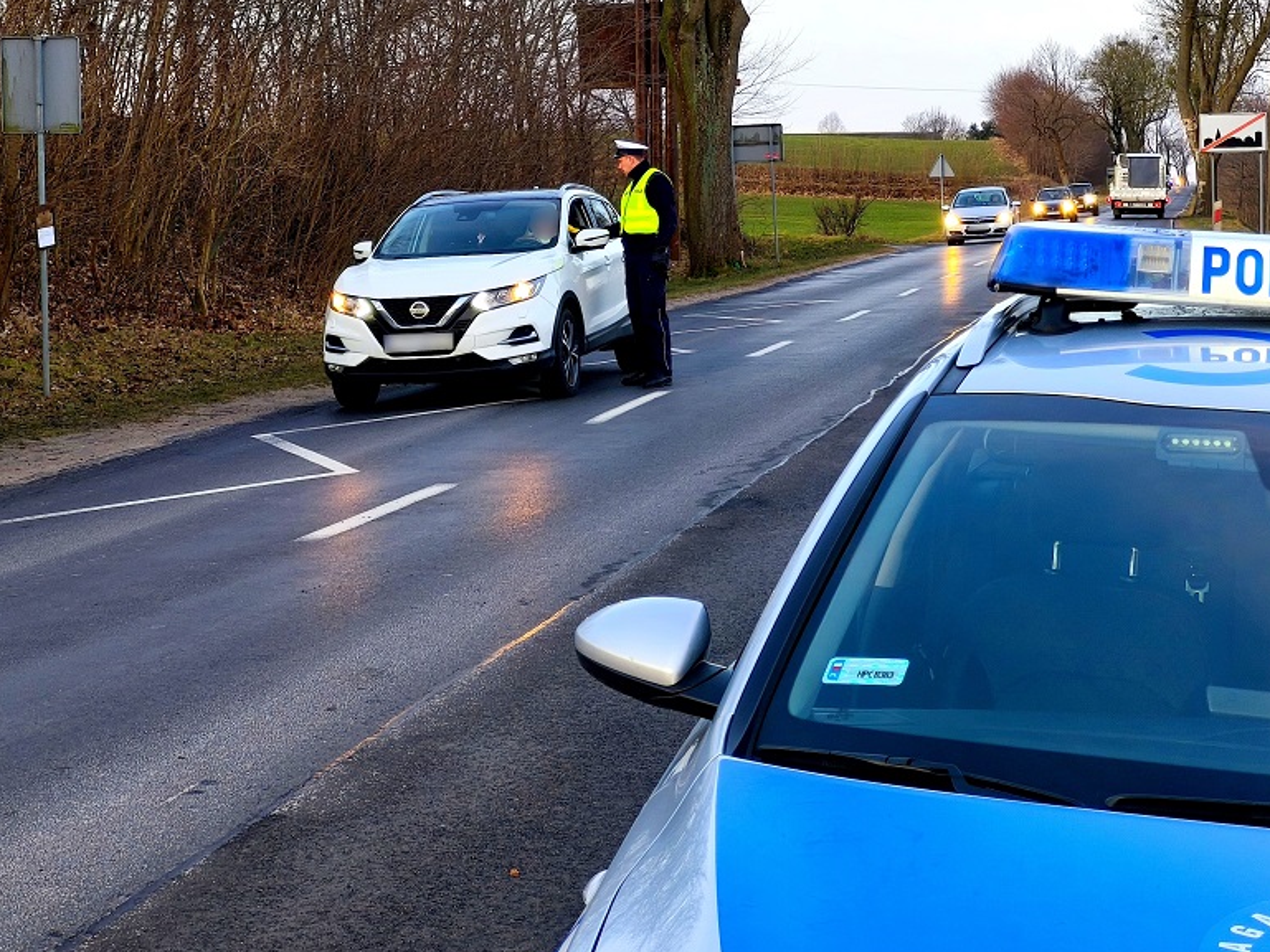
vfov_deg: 18.8
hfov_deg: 25.0
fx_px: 2862
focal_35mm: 78
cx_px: 723
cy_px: 254
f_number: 1.9
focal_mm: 7.1
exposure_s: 1/100
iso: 200
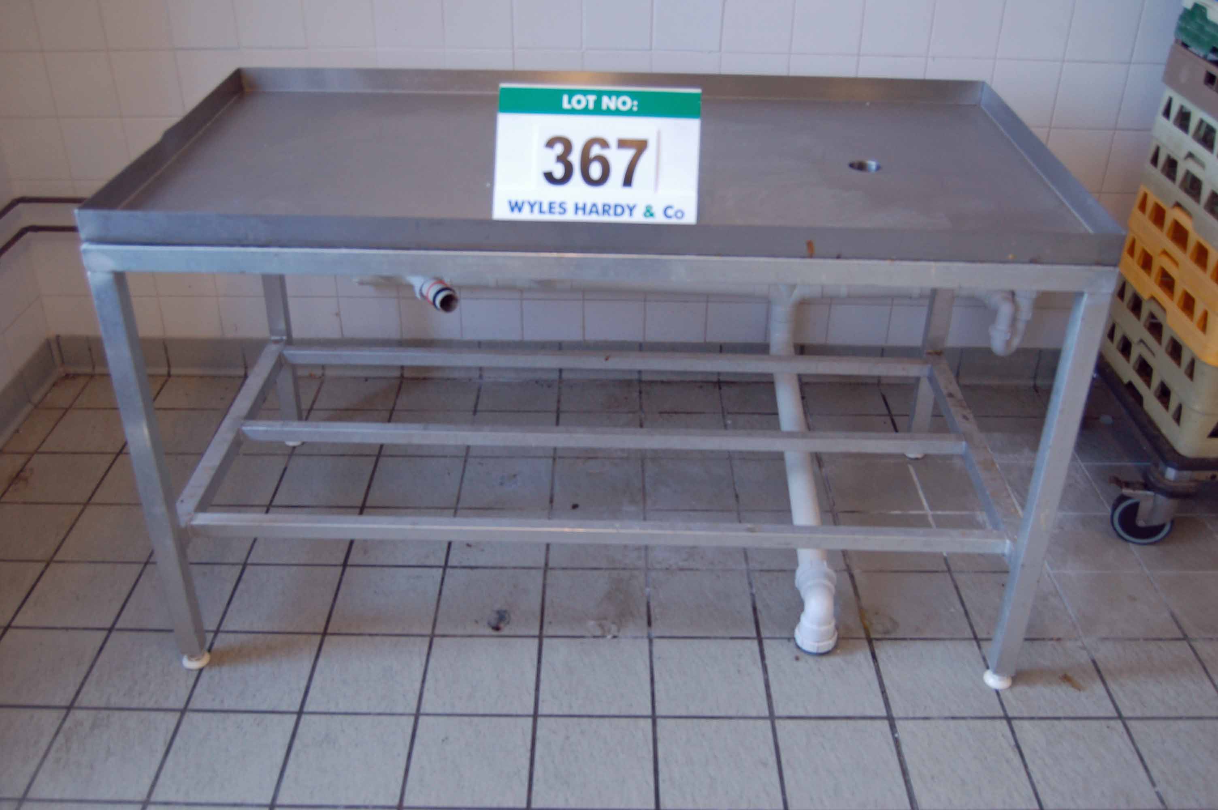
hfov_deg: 55.1
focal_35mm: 34
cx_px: 609
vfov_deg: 38.3
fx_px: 1166
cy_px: 405
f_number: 3.8
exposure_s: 1/40
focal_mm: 23
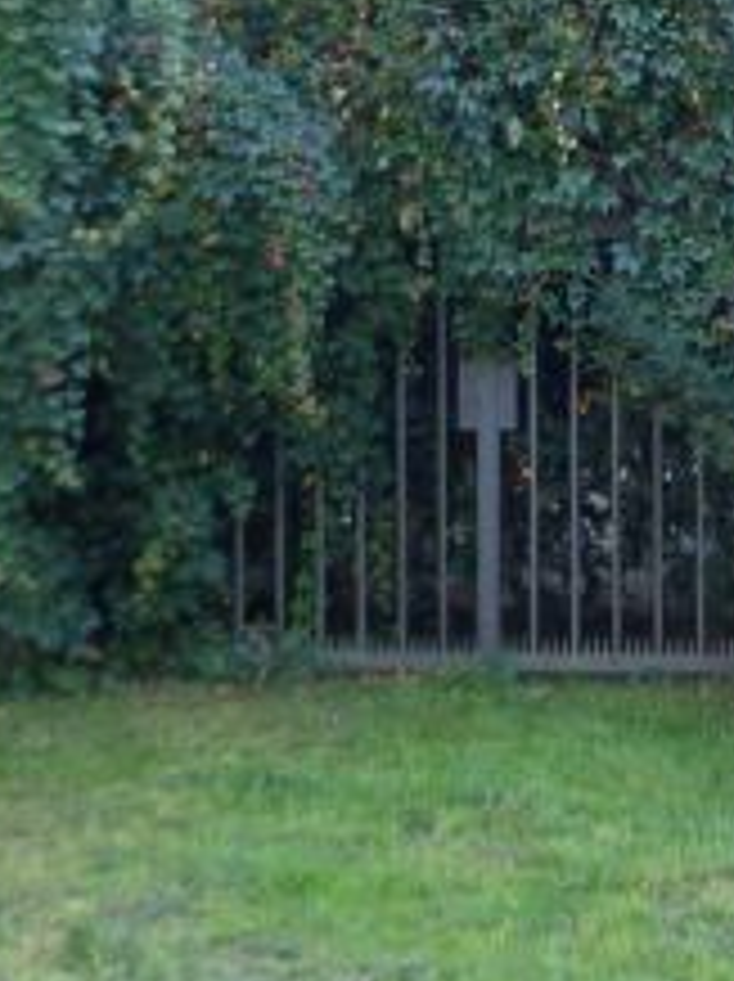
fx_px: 3201
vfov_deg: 17.1
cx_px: 883
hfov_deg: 12.8
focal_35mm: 113
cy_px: 36
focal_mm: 6.8
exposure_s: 1/80
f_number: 2.8
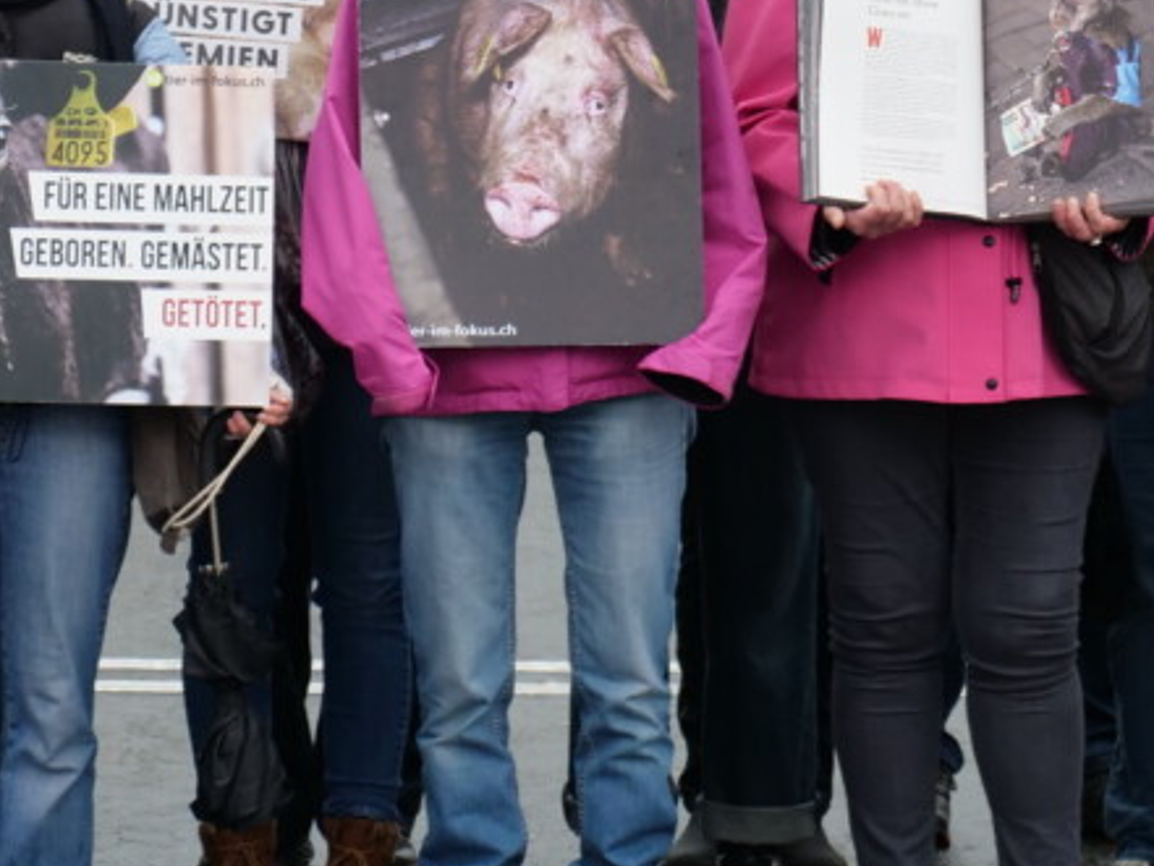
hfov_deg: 8.9
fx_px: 7403
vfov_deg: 6.7
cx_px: 531
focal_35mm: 222
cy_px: 99
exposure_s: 1/160
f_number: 2.8
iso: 200
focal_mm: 35
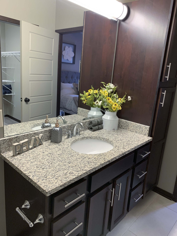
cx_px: 88
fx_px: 177
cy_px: 118
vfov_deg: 67.3
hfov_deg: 53.1
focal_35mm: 26
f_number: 1.8
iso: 200
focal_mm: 4.25
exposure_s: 1/60
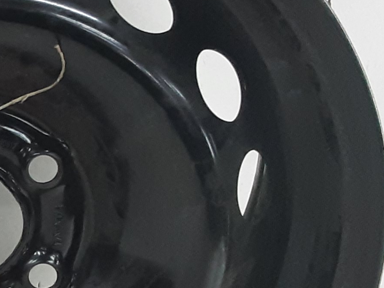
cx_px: -150
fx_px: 1099
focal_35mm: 99
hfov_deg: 18.2
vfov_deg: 14.8
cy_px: 252
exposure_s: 1/25
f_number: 1.9
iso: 160
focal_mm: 2.91
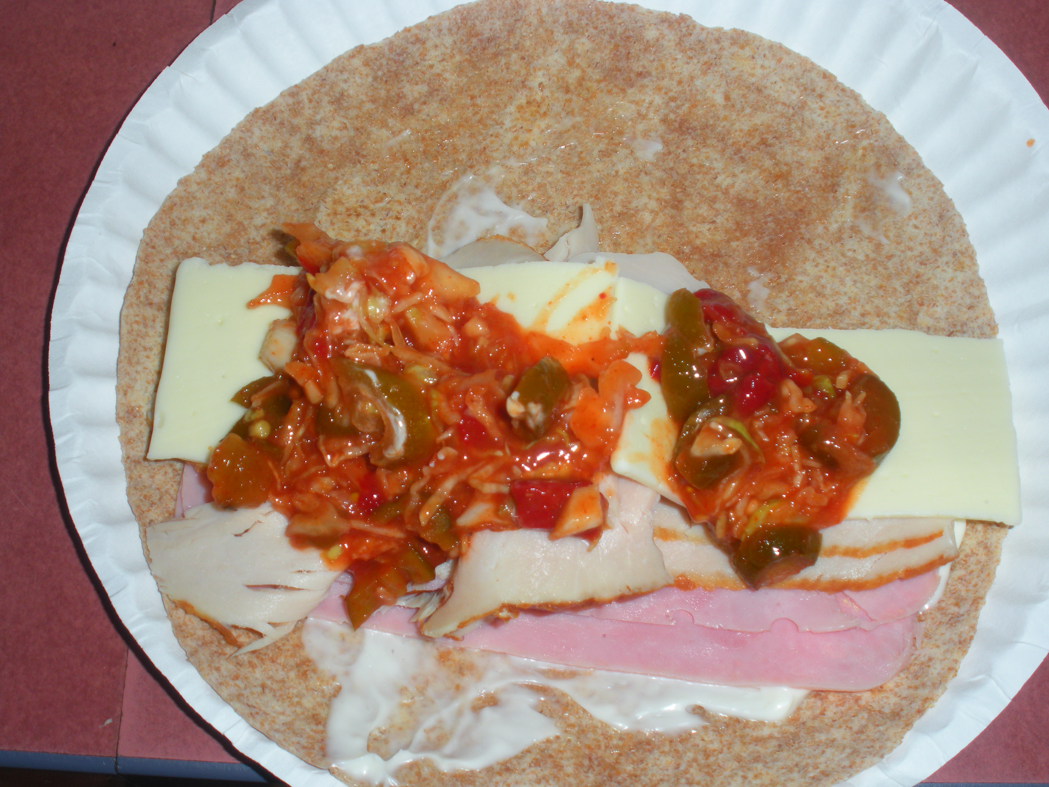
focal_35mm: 52
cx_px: 524
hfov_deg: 36.8
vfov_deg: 28.0
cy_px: 394
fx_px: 1576
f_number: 4.4
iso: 64
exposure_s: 1/60
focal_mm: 9.1
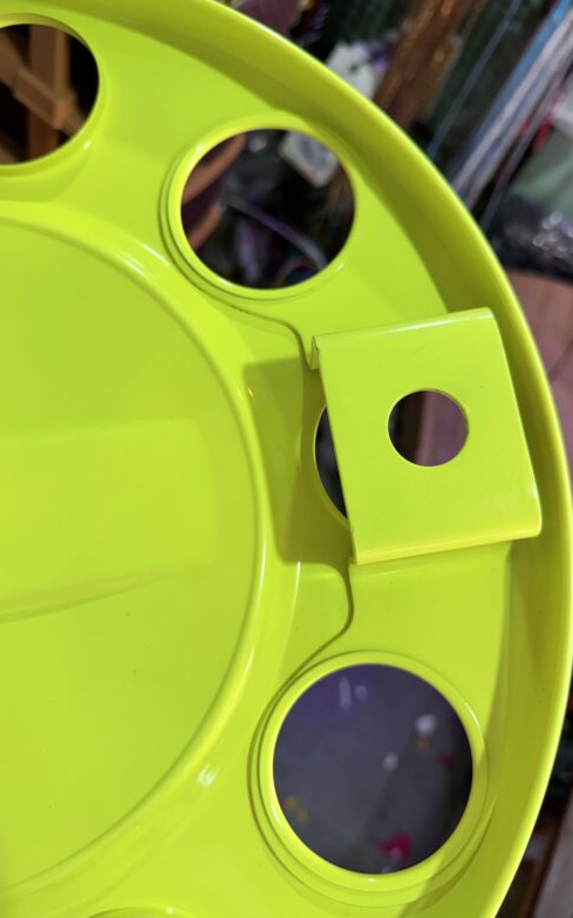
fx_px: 650
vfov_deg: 70.4
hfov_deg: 47.5
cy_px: 454
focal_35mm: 26
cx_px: 307
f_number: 1.78
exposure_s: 1/100
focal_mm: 6.76
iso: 100
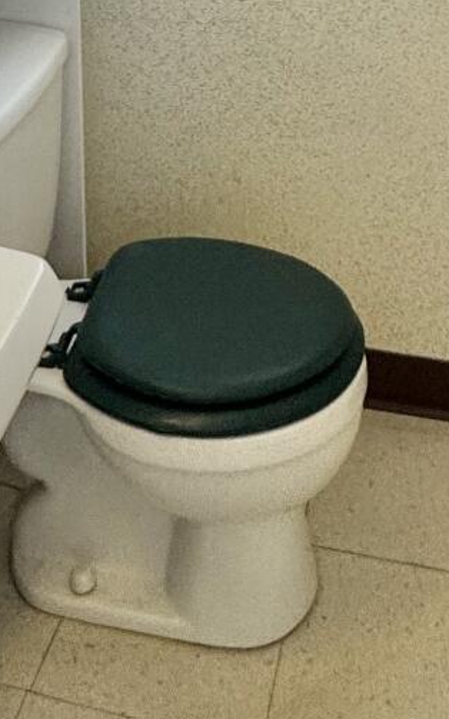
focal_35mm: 59
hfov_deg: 22.0
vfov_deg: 27.5
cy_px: -266
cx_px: 199
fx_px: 1156
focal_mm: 2.22
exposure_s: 1/120
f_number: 2.2
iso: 160
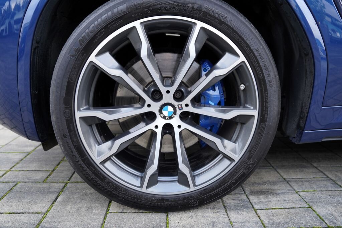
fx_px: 238
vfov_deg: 51.3
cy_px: 114
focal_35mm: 25
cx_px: 171
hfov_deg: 71.5
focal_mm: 25
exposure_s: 1/40
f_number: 3.2
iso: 100
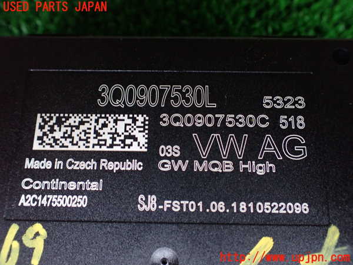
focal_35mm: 30
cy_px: 132
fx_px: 306
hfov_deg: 60.0
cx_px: 176
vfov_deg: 46.8
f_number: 2.3
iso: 800
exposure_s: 1/50
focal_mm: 5.4
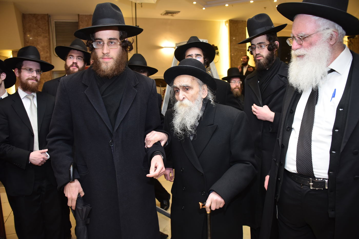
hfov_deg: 65.5
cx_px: 180
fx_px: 279
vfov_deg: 46.4
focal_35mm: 28
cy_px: 120
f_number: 5
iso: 1600
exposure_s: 1/60
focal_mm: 28
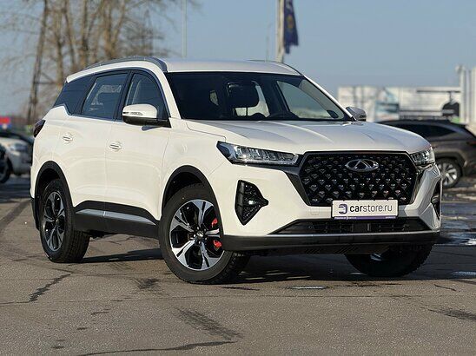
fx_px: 1649
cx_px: 238
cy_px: 178
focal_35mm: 120
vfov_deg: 12.3
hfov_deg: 16.4
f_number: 2.8
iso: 50
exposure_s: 1/3344
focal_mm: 15.66
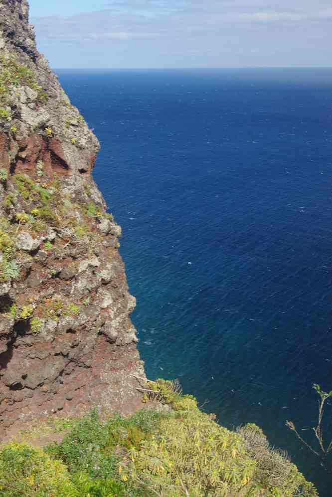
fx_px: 685
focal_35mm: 50
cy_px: 248
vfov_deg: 40.0
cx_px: 166
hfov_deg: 27.3
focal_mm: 33
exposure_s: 1/60
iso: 200
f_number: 11
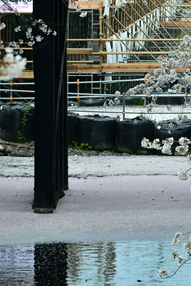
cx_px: 250
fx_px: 2683
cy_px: 21
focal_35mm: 338
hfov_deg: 4.1
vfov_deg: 6.1
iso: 400
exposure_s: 1/320
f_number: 9
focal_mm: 120
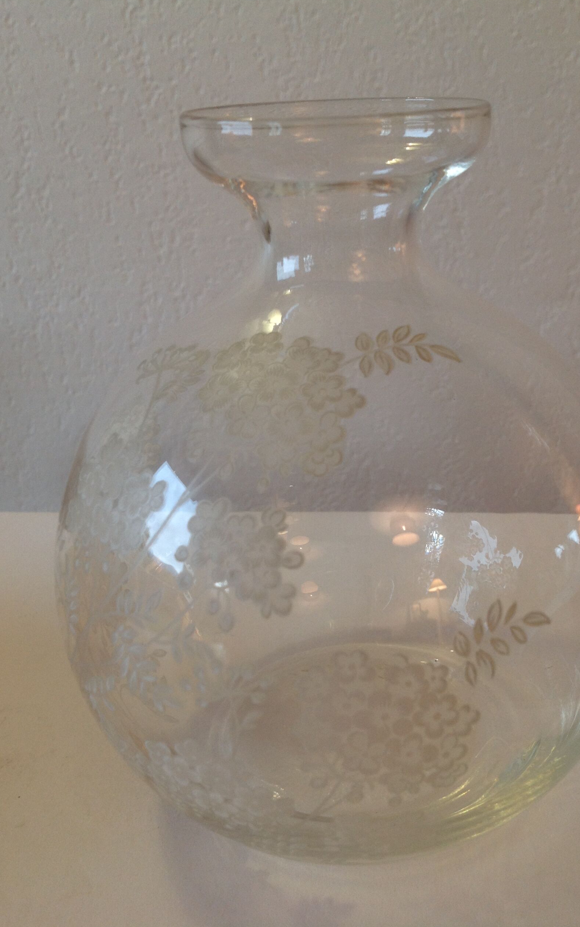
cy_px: 464
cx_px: 314
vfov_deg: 51.5
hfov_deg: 33.6
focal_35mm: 38
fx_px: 961
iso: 50
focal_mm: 4.28
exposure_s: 1/17
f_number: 2.4
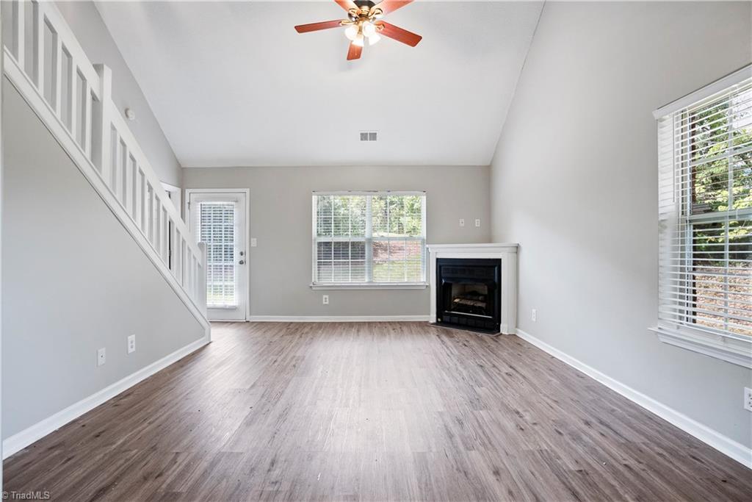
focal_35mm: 16
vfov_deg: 73.8
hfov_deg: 96.7
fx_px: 334
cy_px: 251
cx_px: 376
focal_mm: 16
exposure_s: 1/15
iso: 500
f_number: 7.1
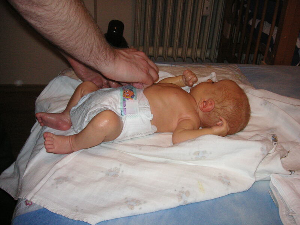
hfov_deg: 50.1
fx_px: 321
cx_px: 150
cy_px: 112
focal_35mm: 37
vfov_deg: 38.7
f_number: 2.8
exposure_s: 1/45
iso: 160
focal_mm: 6.1
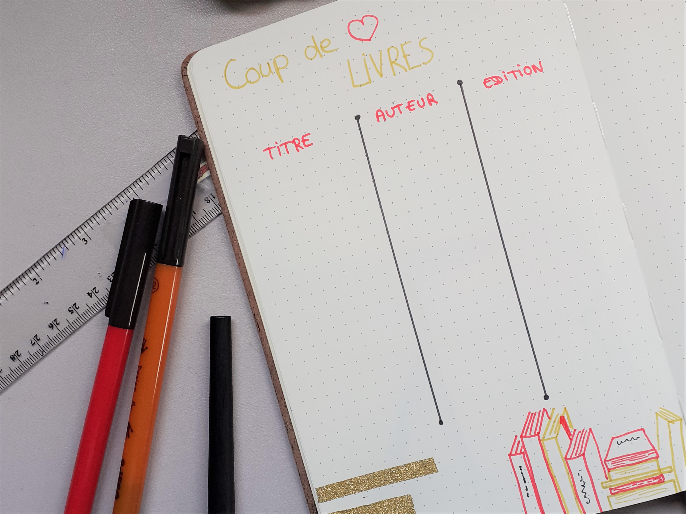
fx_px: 535
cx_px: 343
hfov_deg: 65.3
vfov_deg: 51.4
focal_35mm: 27
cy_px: 257
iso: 100
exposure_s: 1/50
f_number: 1.9
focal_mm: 3.6
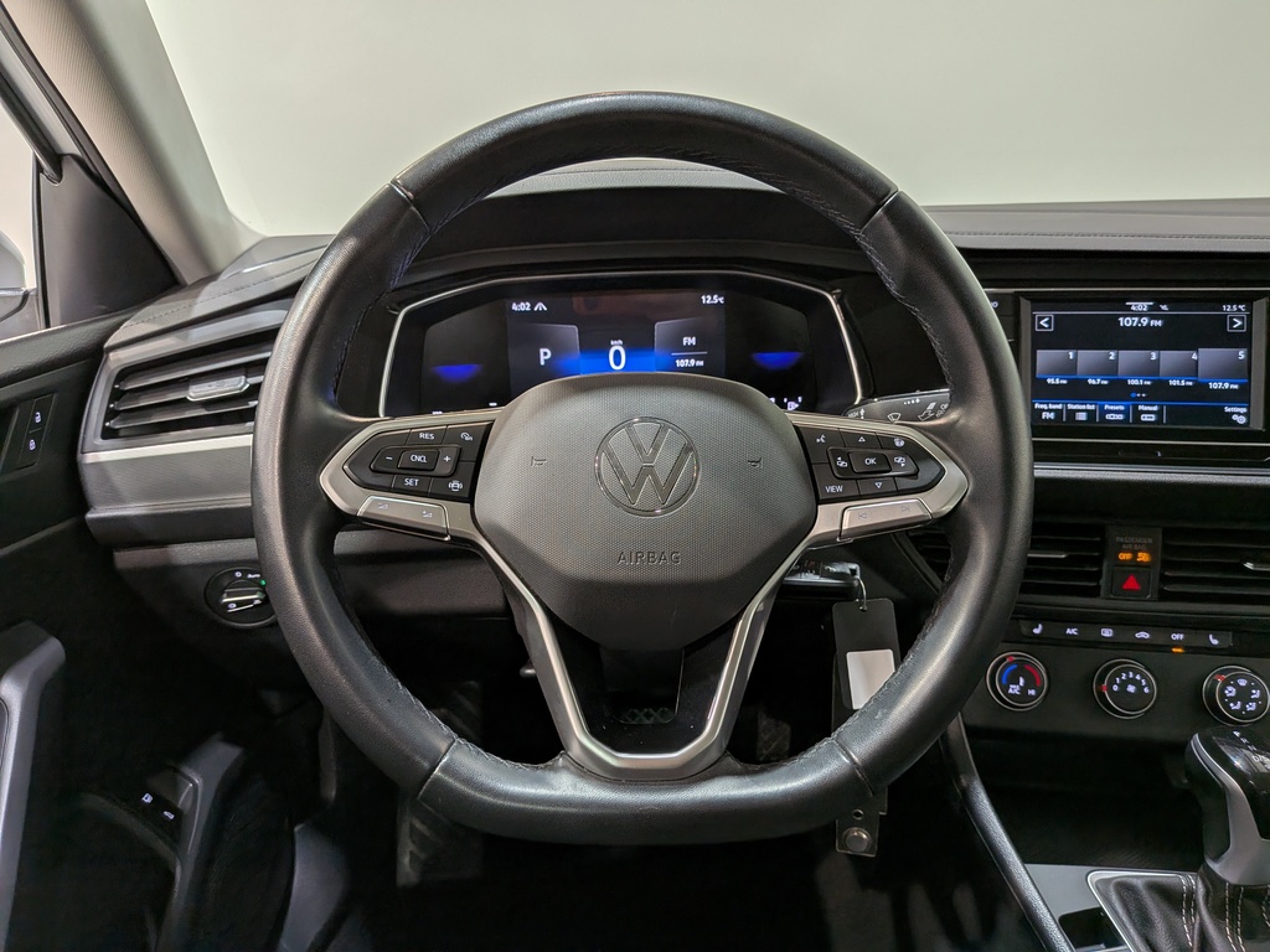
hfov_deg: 71.6
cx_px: 635
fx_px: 881
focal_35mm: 24
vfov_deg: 56.8
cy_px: 476
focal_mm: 4.53
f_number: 1.7
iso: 26
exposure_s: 1/155
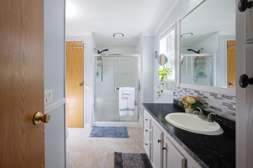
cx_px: 124
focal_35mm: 16
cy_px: 83
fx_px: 112
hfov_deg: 96.7
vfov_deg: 73.7
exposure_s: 1/6
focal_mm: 15
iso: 250
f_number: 7.1
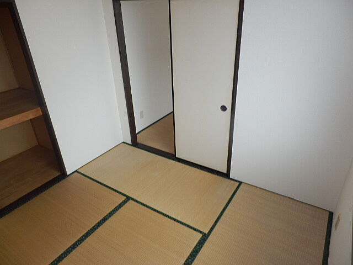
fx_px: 245
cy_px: 132
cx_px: 176
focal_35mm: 24
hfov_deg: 71.6
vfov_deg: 56.8
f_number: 3
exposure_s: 1/30
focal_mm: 4.2
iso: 100
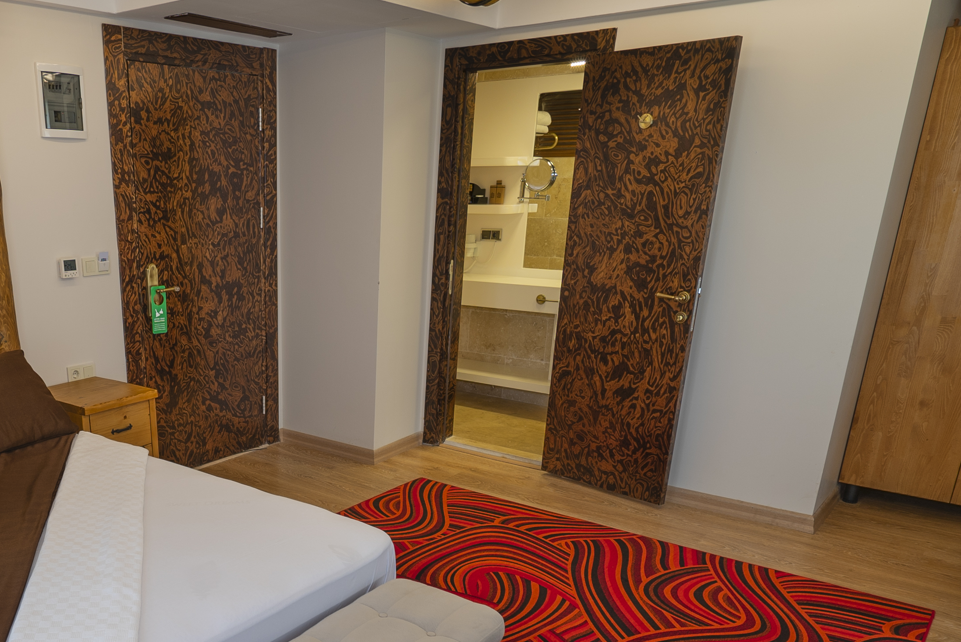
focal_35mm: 31
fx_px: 828
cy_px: 490
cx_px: 269
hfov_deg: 57.9
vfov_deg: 41.0
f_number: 4
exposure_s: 1/20
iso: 80
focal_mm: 16
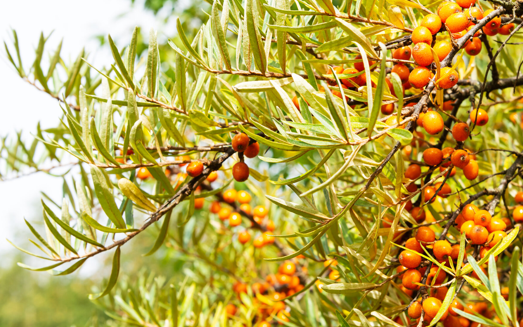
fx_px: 1012
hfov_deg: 28.7
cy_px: 154
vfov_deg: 18.3
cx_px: 364
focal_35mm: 71
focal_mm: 48
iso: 200
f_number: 8
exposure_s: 1/200
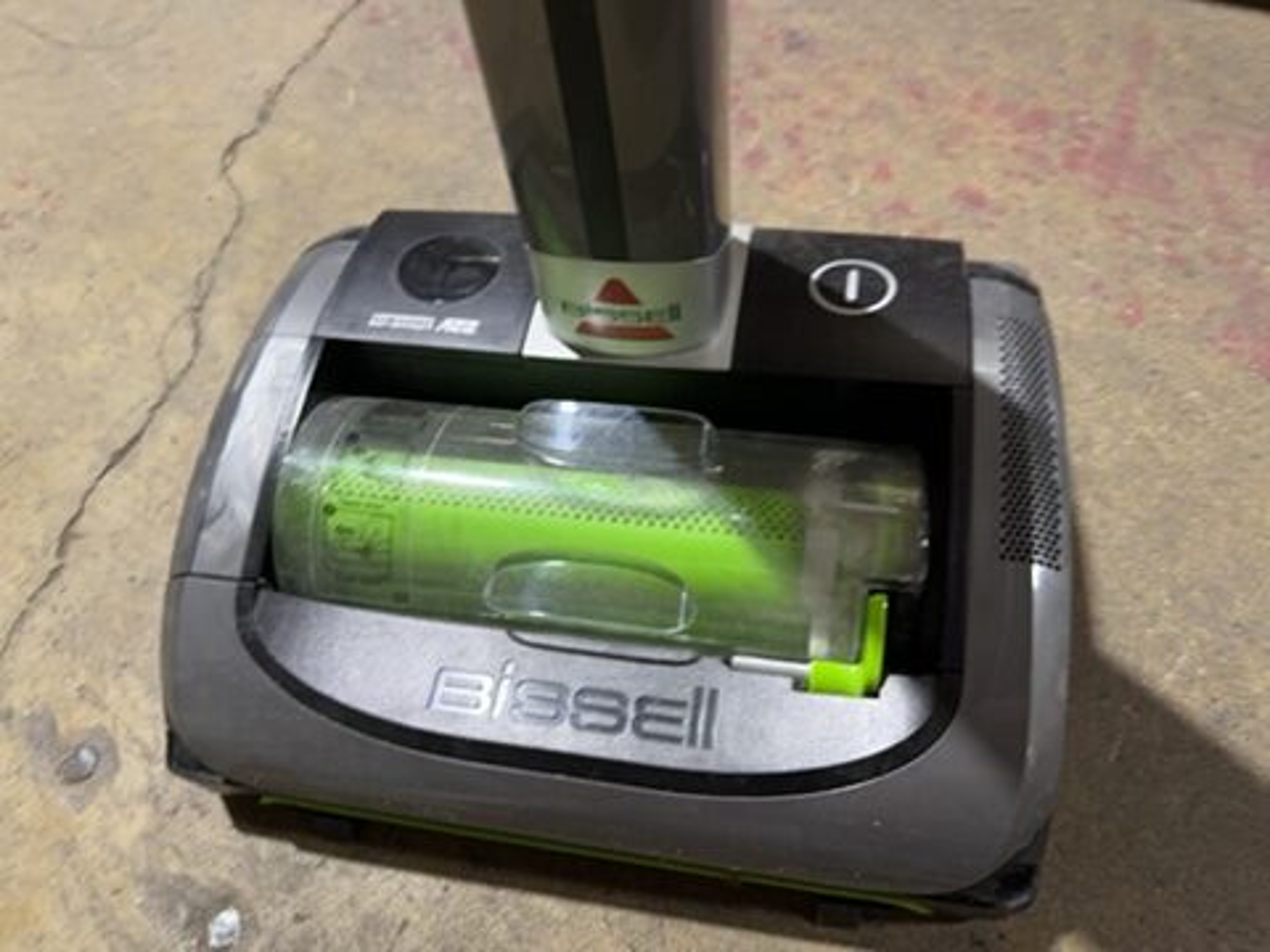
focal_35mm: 24
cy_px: 476
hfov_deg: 71.6
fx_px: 881
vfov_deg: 56.8
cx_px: 635
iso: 400
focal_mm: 6.76
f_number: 1.78
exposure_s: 1/29
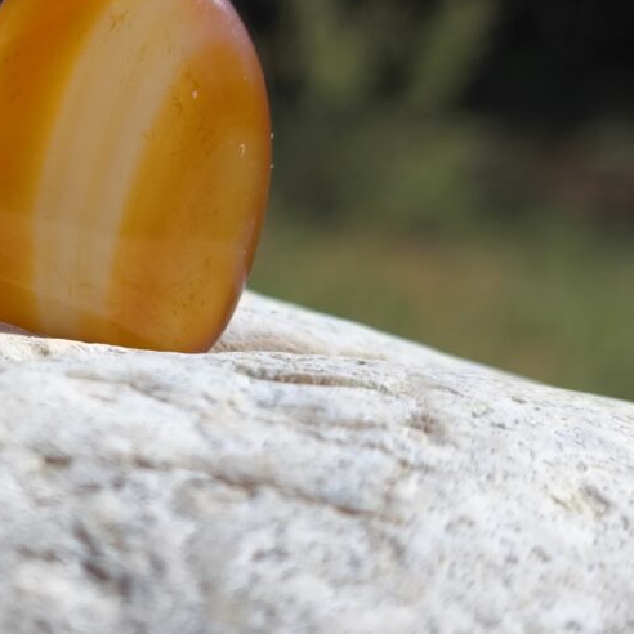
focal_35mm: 92
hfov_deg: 18.7
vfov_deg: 18.9
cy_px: 252
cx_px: 110
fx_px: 1906
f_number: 1.7
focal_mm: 4.71
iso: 50
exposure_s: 1/1707
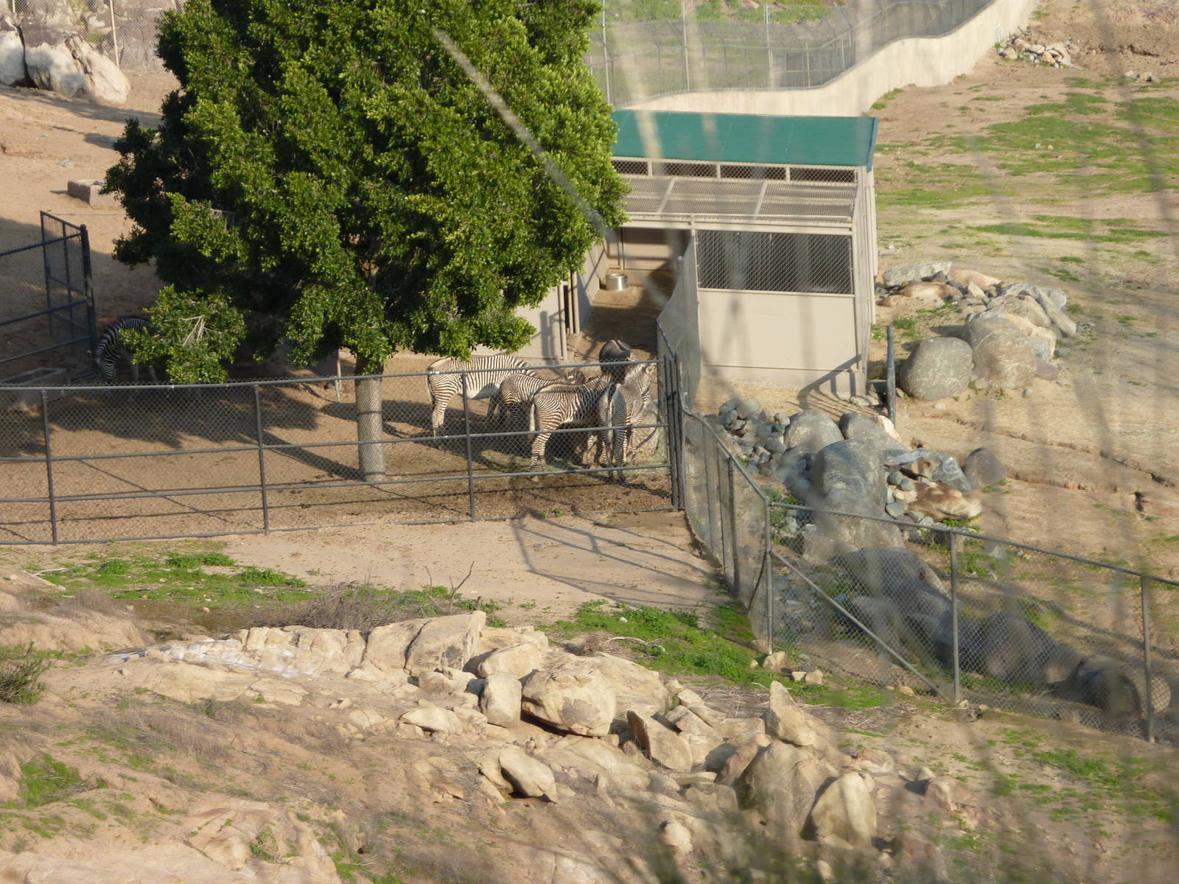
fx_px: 4666
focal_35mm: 137
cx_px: 590
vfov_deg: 10.8
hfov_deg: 14.4
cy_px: 442
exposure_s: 1/250
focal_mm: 22.5
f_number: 4.5
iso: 80
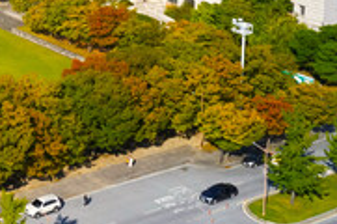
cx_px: -110
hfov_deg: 20.0
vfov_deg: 13.7
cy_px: -119
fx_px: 869
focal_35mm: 93
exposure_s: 1/320
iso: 200
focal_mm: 10.26
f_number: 11
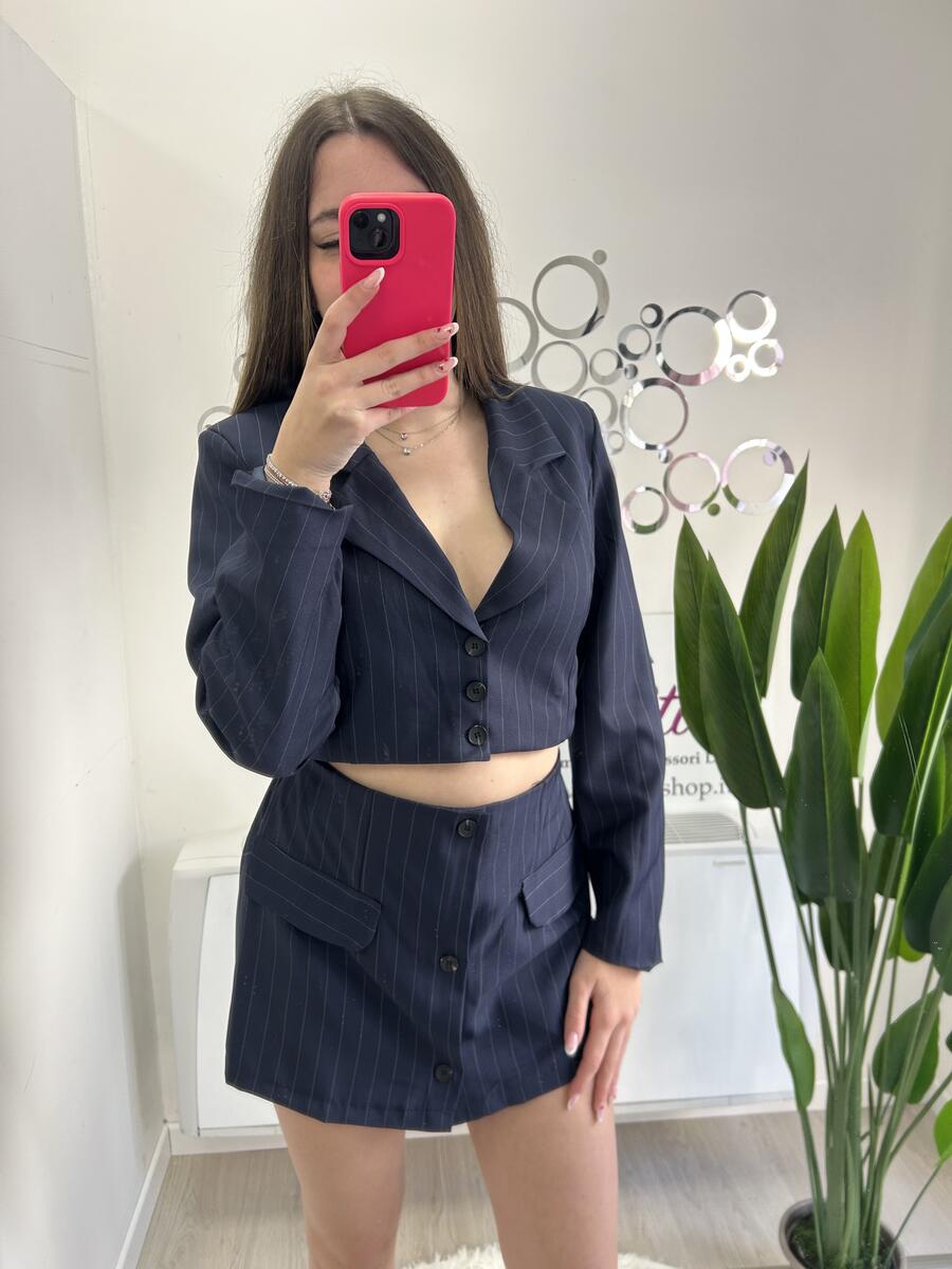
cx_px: 476
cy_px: 634
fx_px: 953
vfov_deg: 67.3
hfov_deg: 53.1
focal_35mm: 26
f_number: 1.5
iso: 64
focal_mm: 5.7
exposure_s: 1/100
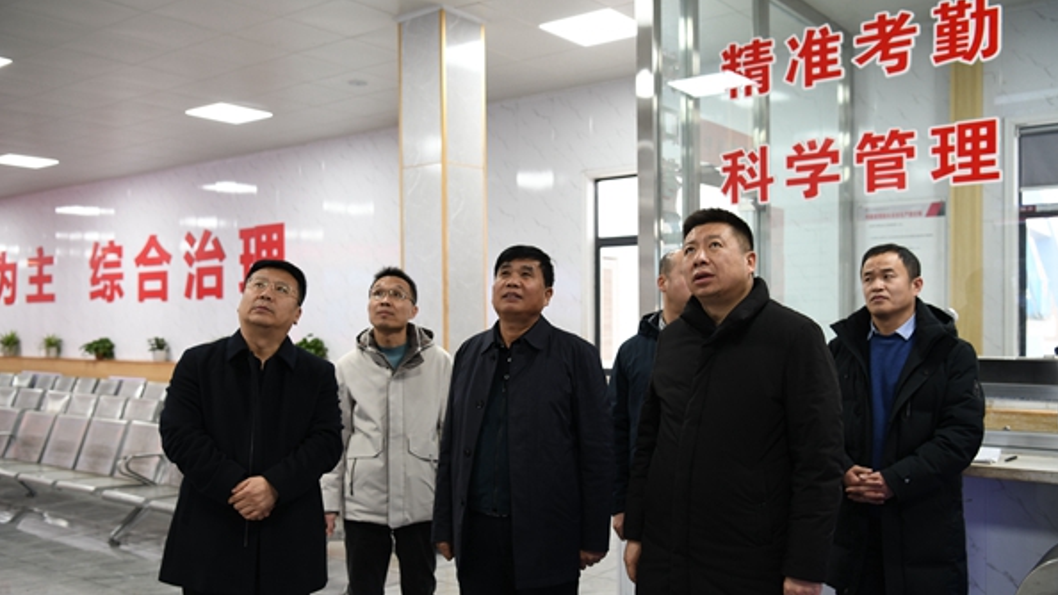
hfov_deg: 55.3
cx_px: 531
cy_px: 328
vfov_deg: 32.8
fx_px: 1010
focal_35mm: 36
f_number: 3.5
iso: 500
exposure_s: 1/50
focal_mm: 34
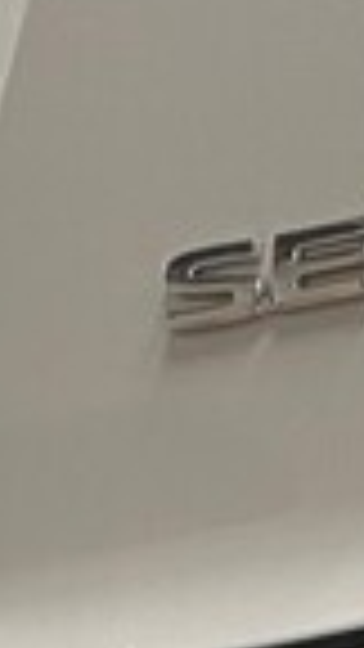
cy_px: 940
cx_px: -148
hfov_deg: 9.4
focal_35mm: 126
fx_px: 2162
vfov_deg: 15.8
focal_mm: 4.25
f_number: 1.8
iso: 200
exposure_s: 1/60
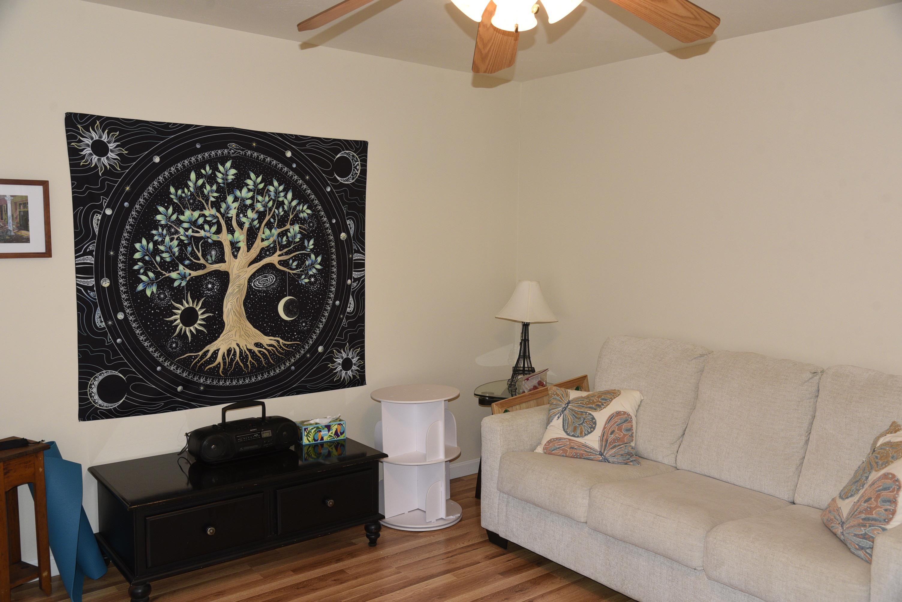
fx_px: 777
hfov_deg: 60.3
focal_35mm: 31
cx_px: 451
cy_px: 301
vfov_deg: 42.4
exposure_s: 1/60
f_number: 5.6
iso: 1000
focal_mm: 31
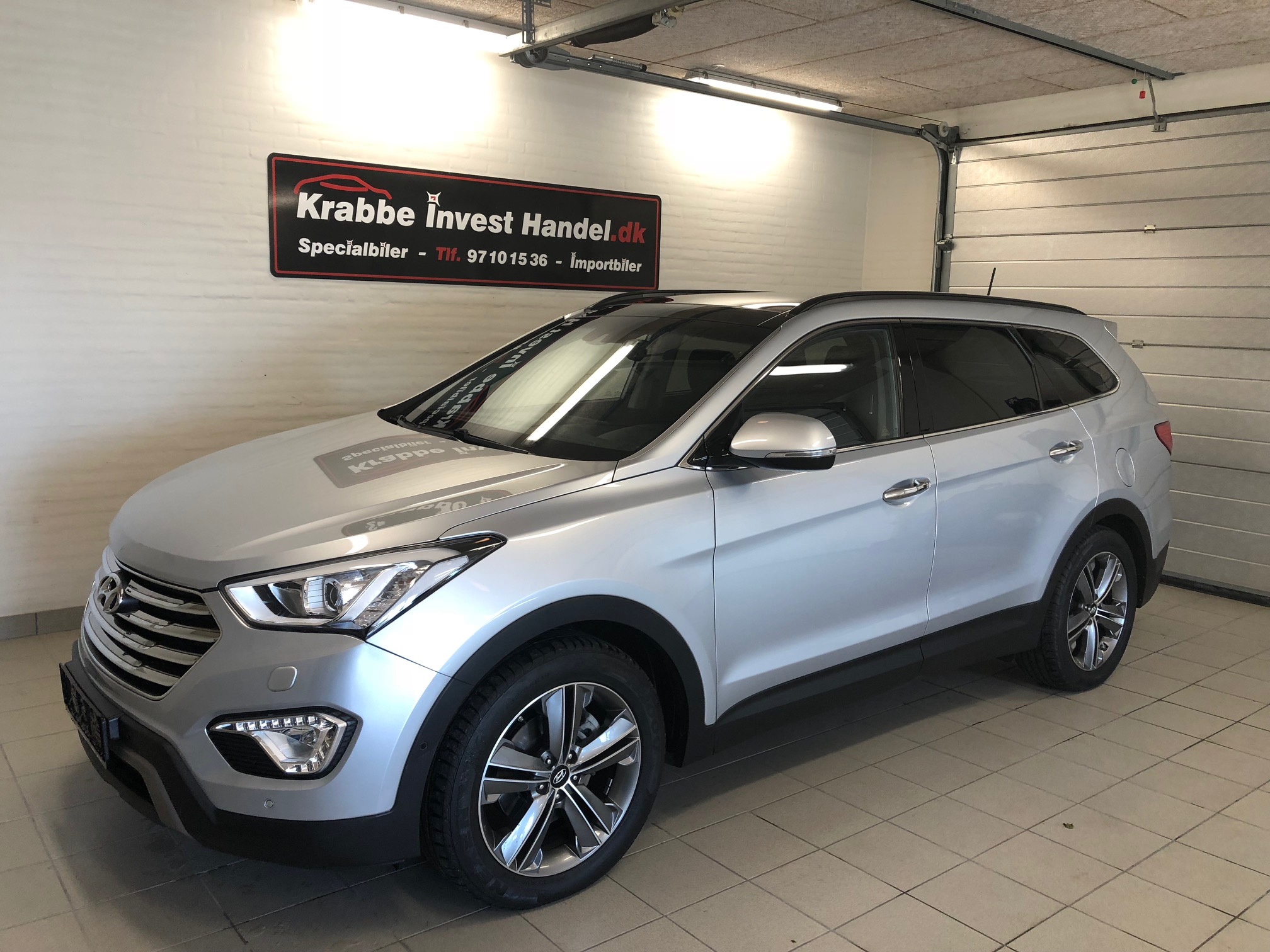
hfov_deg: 63.4
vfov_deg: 49.7
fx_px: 1027
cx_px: 635
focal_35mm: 28
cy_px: 476
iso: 25
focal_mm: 3.99
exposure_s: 1/33
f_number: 1.8
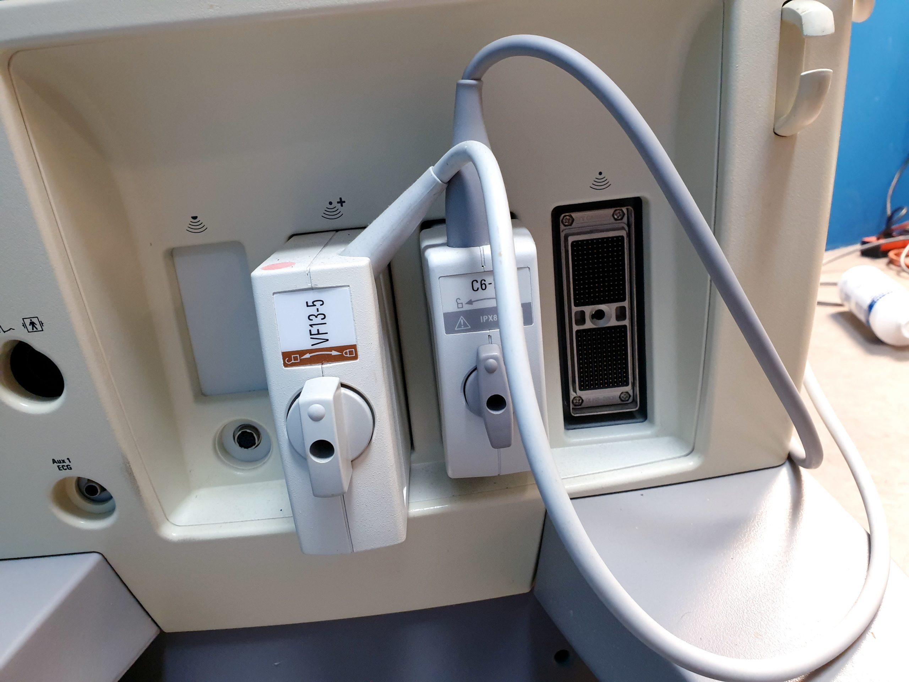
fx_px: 683
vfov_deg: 53.1
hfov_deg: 67.3
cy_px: 341
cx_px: 454
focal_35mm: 26
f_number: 2.4
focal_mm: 4.3
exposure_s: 1/33
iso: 320
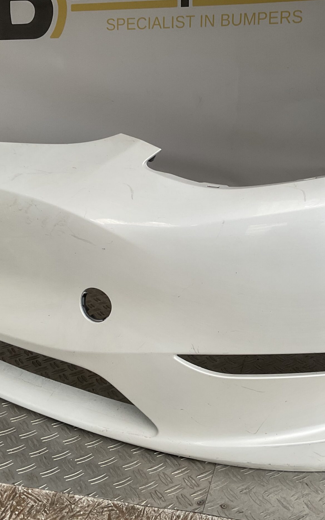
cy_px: 263
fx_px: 595
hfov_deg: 30.5
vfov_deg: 47.2
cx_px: 191
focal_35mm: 42
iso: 32
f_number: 1.8
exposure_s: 1/100
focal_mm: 3
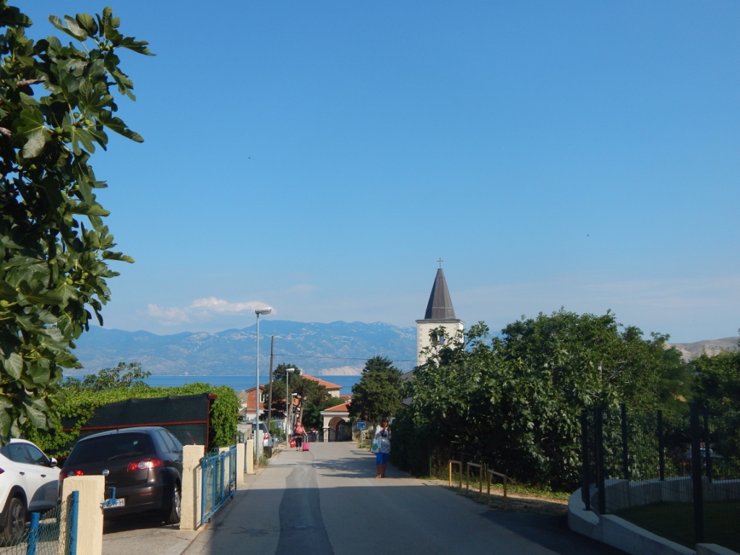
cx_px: 370
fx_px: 812
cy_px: 278
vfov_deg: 37.7
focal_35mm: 38
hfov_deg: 49.0
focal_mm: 6.8
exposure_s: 1/500
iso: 125
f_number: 6.9
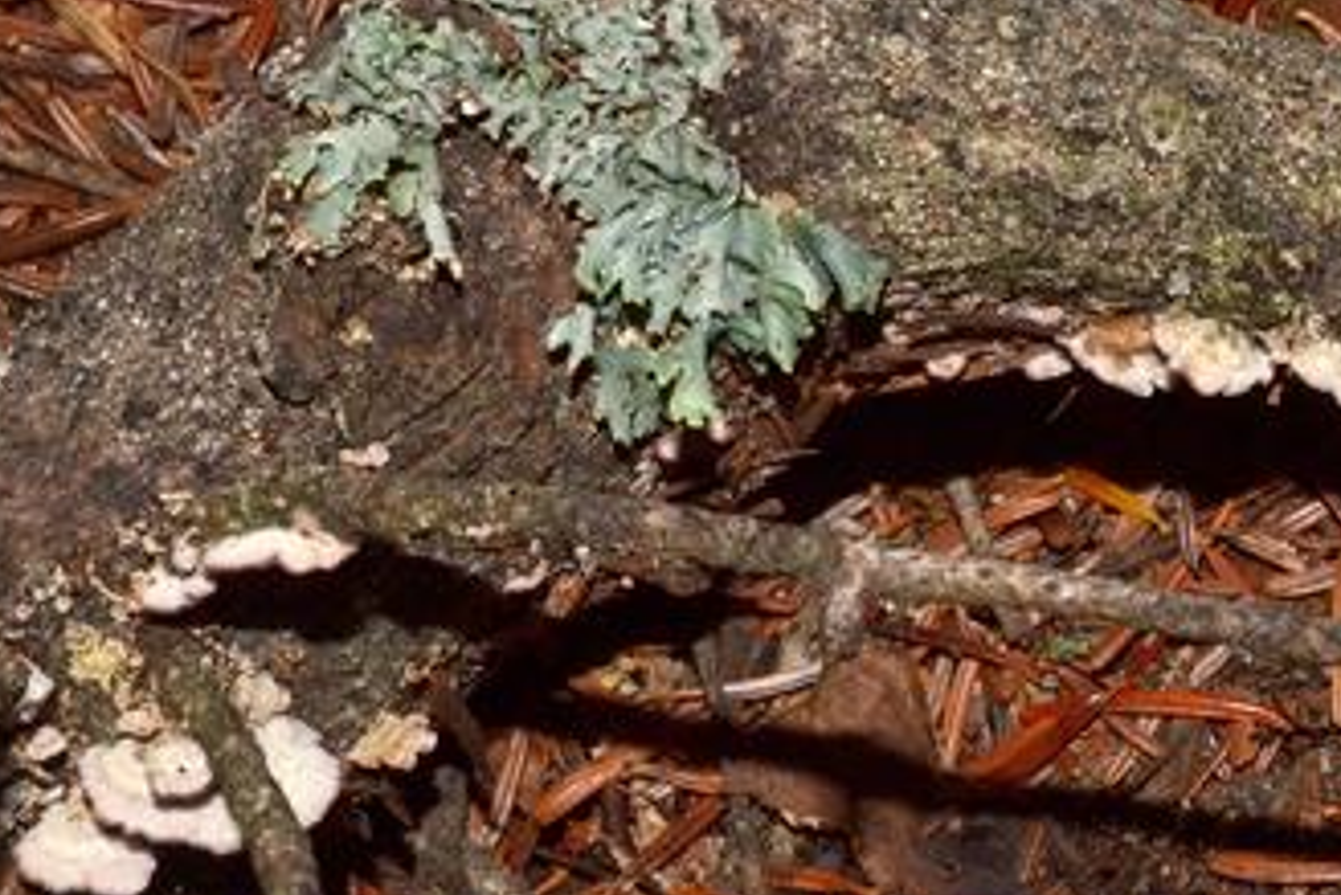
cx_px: 1157
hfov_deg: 16.2
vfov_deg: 11.0
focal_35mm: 125
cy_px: 429
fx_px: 4658
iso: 200
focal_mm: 38
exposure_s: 1/200
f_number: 16
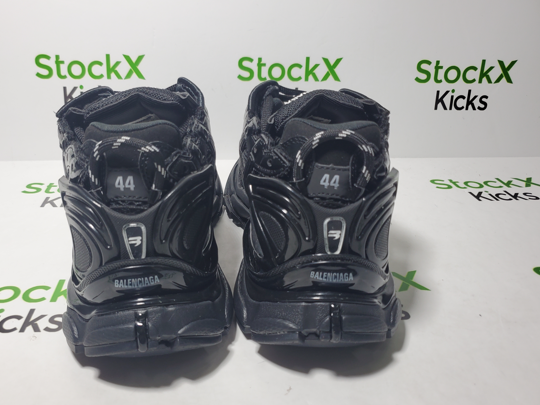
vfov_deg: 48.2
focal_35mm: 29
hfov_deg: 61.5
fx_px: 452
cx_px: 242
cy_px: 210
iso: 50
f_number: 1.5
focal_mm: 4.3
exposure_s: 1/344
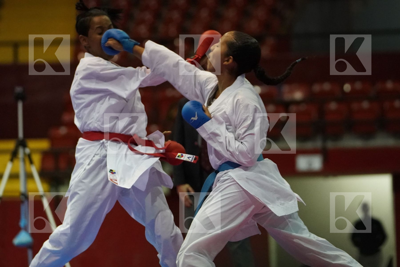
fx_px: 2278
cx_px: 200
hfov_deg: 10.0
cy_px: 134
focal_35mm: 205
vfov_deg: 6.7
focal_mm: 137
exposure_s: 1/640
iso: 6400
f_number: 2.8
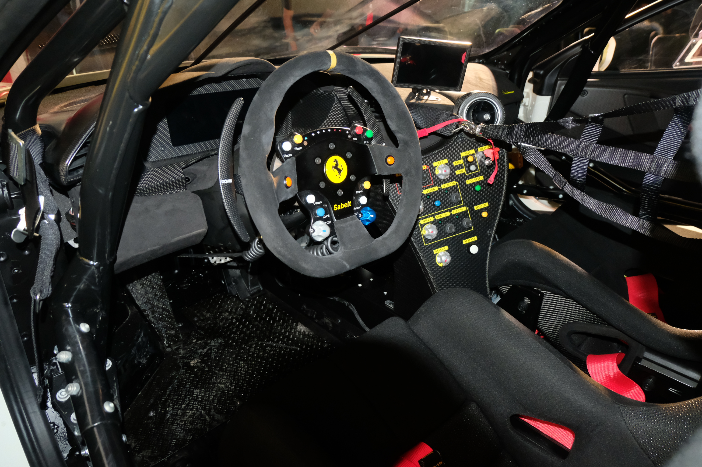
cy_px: 234
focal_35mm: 24
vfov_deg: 53.0
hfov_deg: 73.8
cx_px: 351
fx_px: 468
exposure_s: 1/30
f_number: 4
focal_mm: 16
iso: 3200
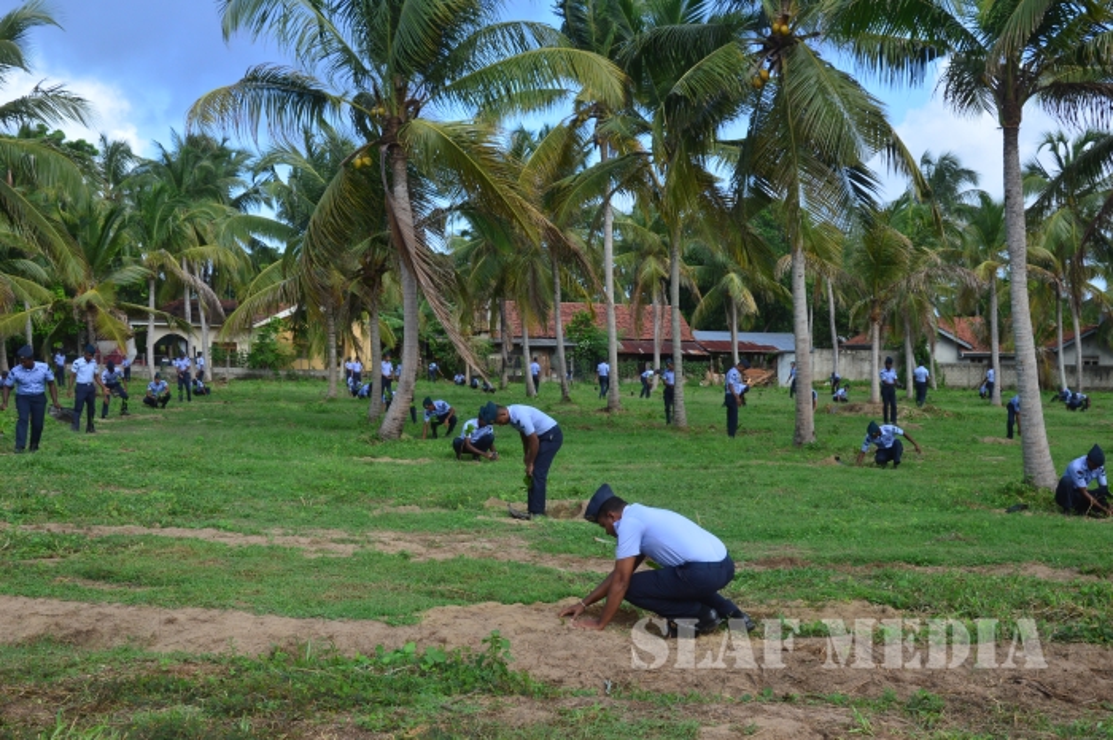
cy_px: 370
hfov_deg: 43.6
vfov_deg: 29.8
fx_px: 1390
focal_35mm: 45
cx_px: 556
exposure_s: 1/125
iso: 200
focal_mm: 30
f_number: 11
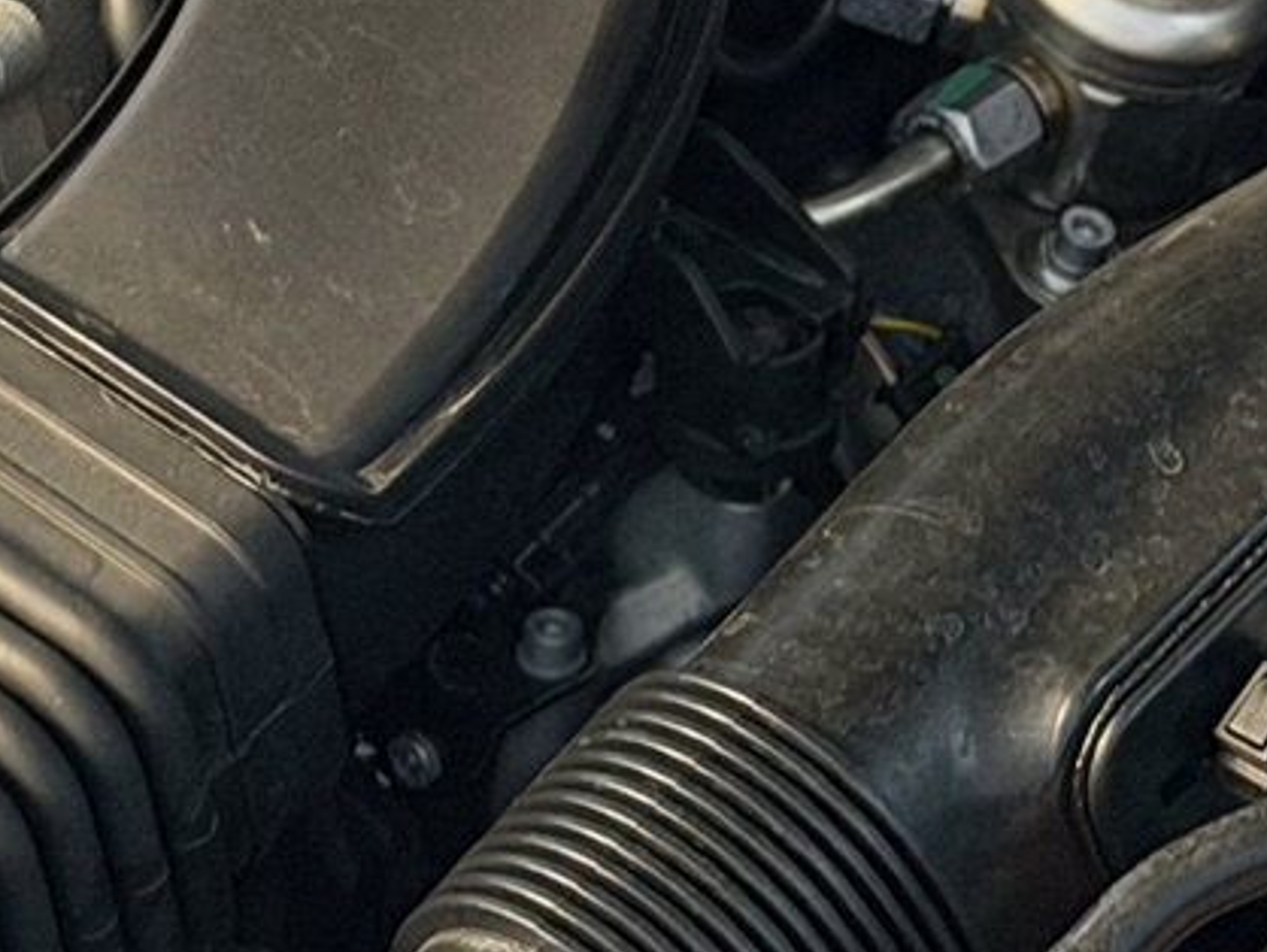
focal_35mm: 235
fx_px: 8606
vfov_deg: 6.3
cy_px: -67
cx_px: -76
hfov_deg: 8.4
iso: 500
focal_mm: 6.76
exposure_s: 1/25
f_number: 1.78
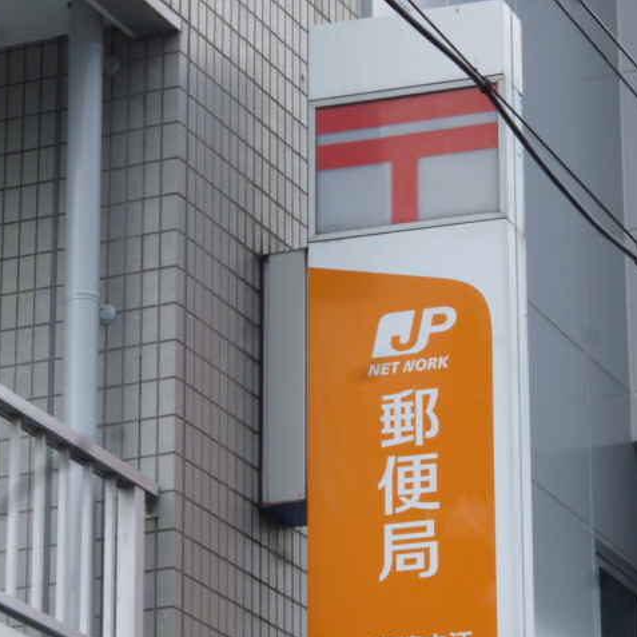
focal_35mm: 166
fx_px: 3456
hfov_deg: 10.5
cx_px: 410
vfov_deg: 10.5
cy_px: 319
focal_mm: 20
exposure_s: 1/125
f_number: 6.5
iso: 200
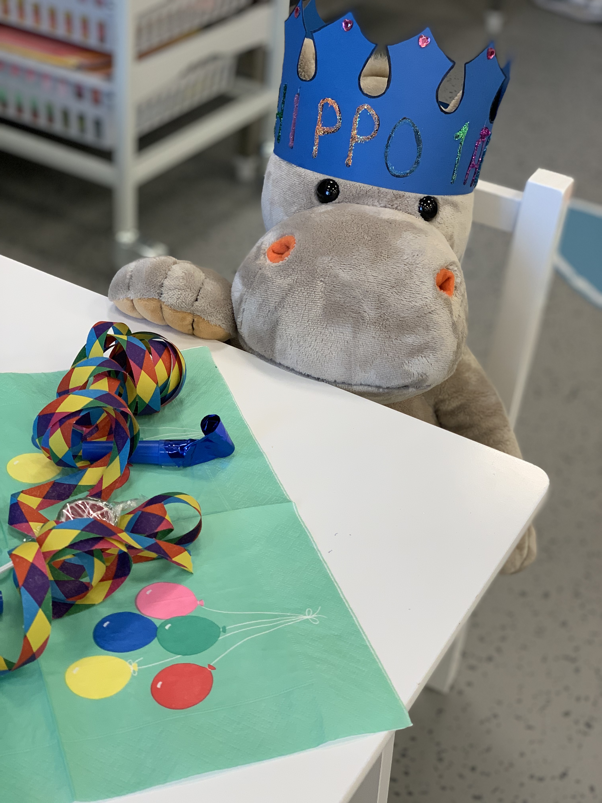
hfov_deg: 28.0
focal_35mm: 52
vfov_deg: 36.8
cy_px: 402
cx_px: 301
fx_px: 1206
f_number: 2.4
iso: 80
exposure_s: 1/100
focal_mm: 6
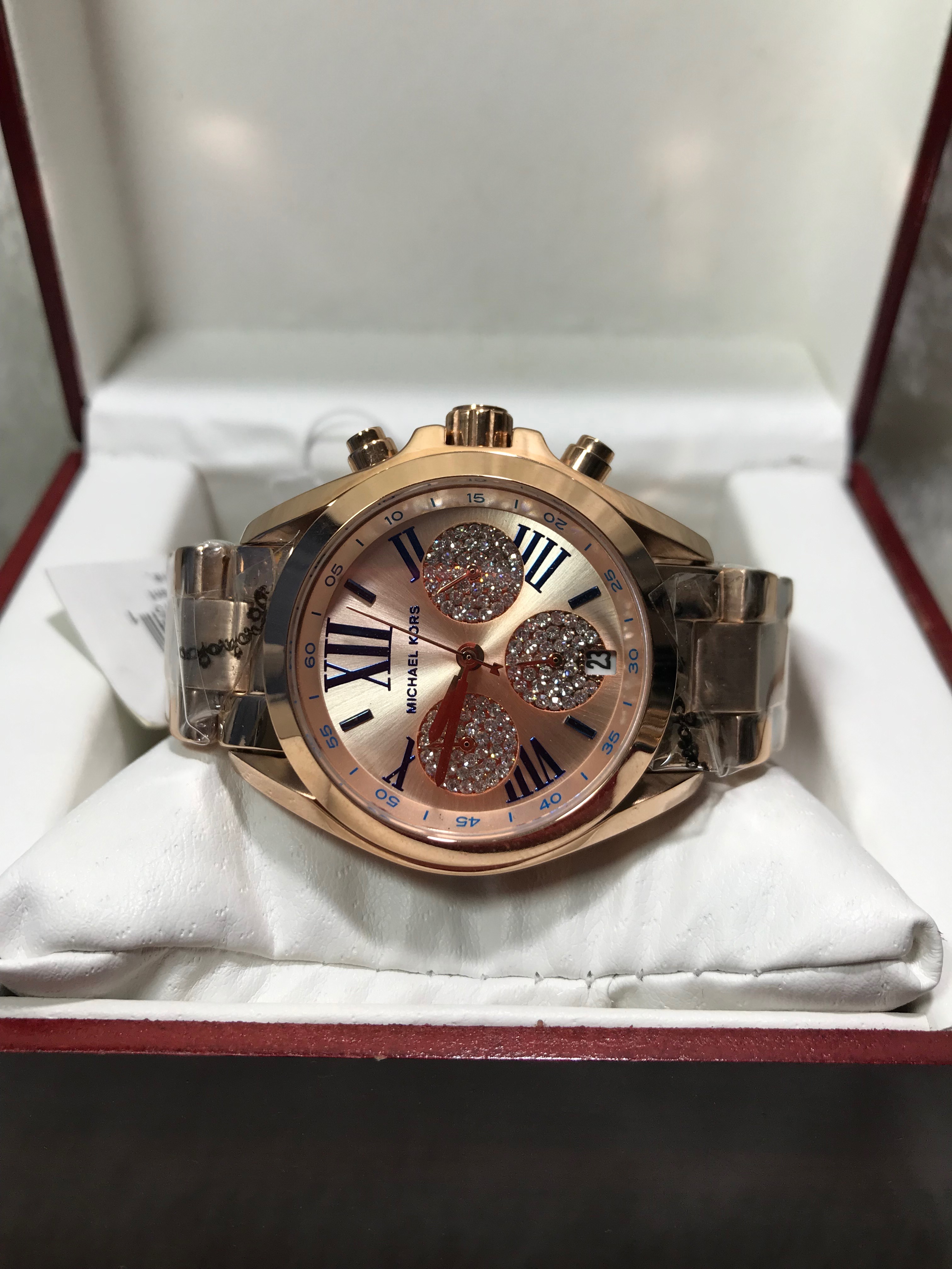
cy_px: 634
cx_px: 476
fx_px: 1027
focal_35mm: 28
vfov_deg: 63.4
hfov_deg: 49.7
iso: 20
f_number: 1.8
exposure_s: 1/101
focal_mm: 3.99
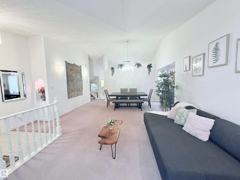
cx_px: 120
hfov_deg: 102.1
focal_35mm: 14
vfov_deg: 85.7
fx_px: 97
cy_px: 90
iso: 320
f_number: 2.2
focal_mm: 2.22
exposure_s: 1/120
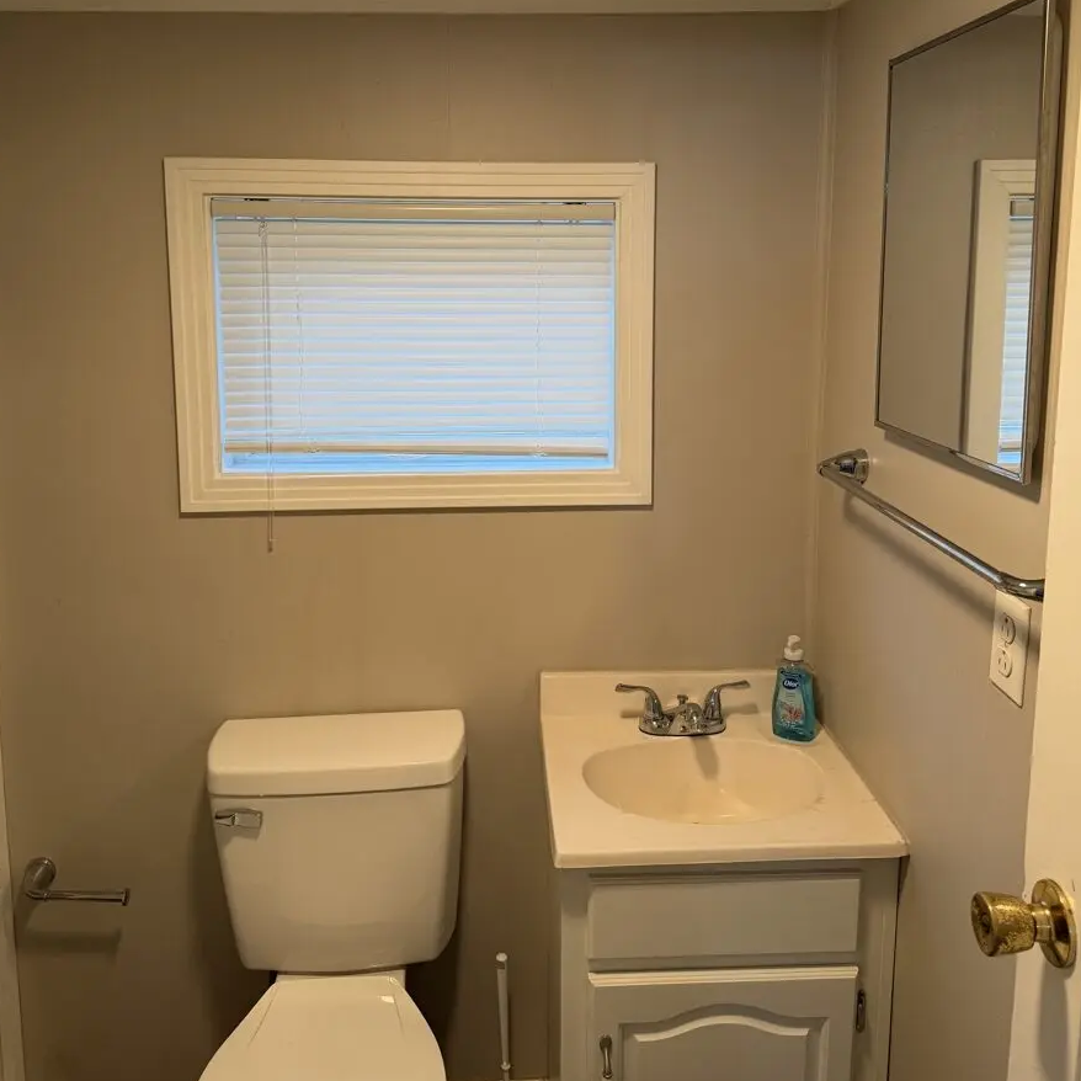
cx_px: 537
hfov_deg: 55.6
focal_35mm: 29
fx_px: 1025
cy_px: 389
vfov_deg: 54.8
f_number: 1.78
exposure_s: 1/120
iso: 160
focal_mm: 6.76
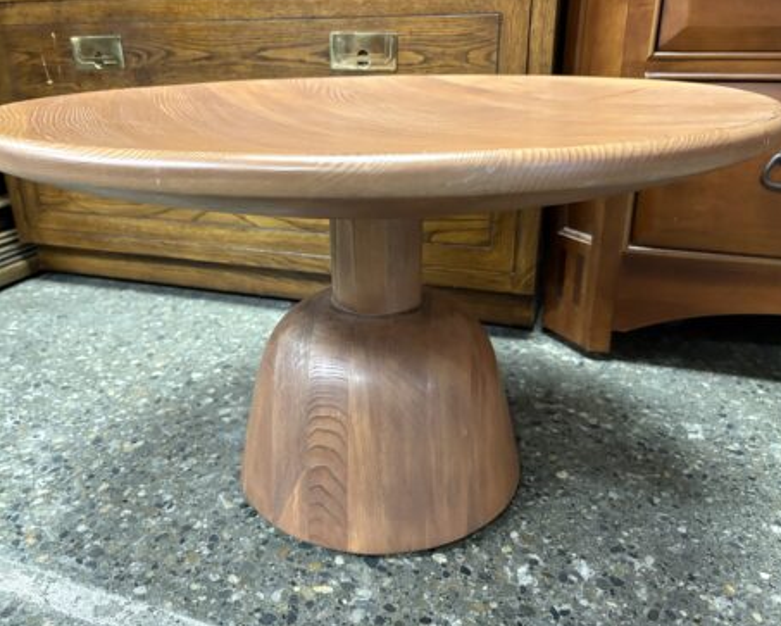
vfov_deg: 51.6
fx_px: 648
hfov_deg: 62.2
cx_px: 374
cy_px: 306
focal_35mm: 28
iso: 500
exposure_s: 1/40
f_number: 1.6
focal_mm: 5.96
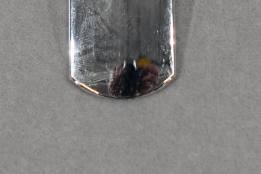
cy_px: -67
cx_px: 118
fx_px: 2102
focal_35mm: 290
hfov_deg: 7.1
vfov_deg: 4.7
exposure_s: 1/125
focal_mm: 46
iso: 400
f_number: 5.6
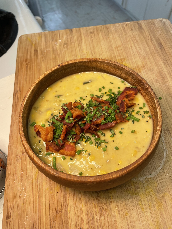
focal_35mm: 26
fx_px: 172
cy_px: 114
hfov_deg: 53.1
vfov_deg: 67.3
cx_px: 86
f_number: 1.6
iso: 80
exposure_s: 1/60
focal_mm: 4.2
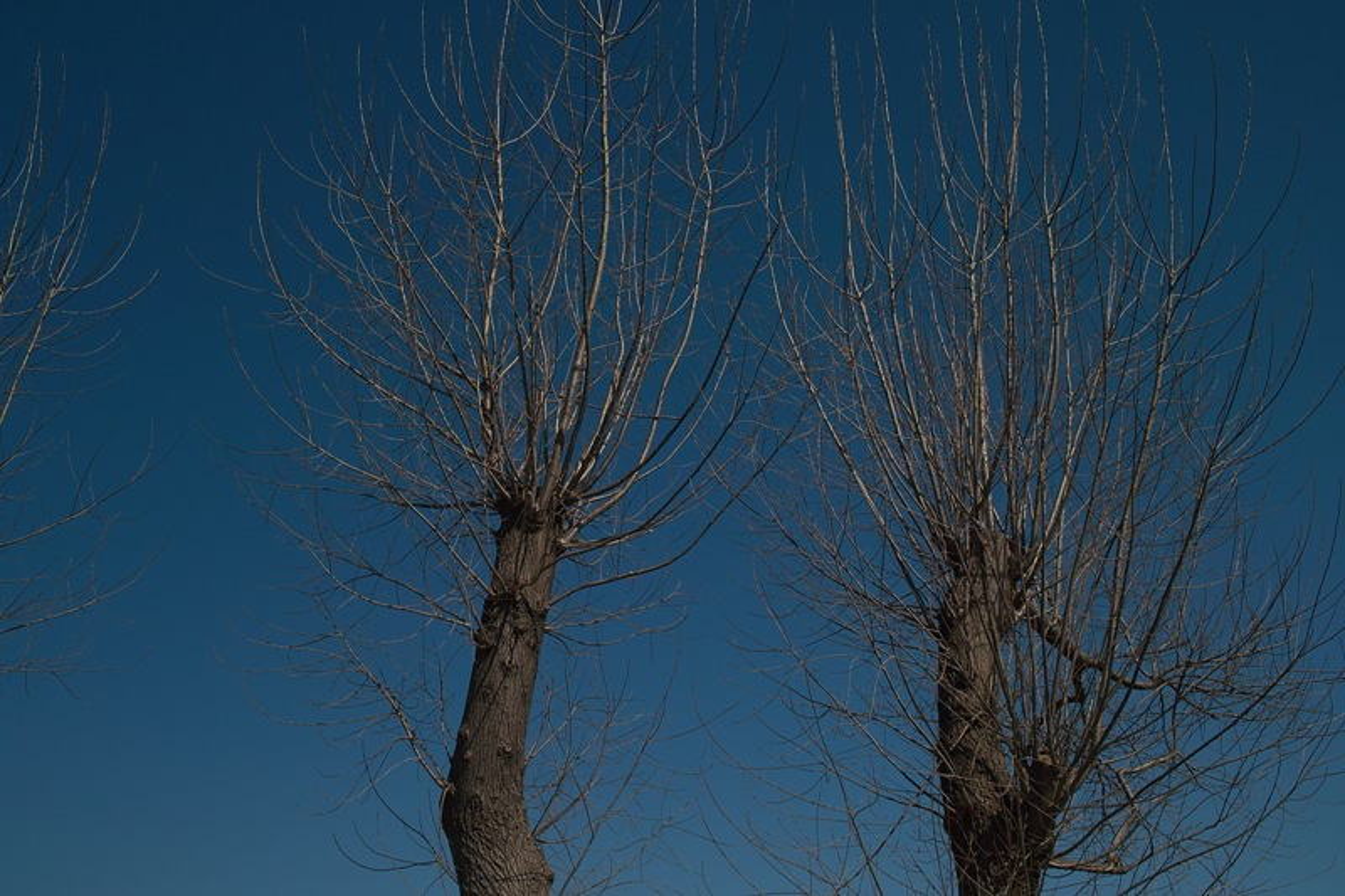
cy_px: 448
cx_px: 672
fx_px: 1531
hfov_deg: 47.4
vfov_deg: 32.6
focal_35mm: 41
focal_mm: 24.2
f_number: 8
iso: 100
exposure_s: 1/1000
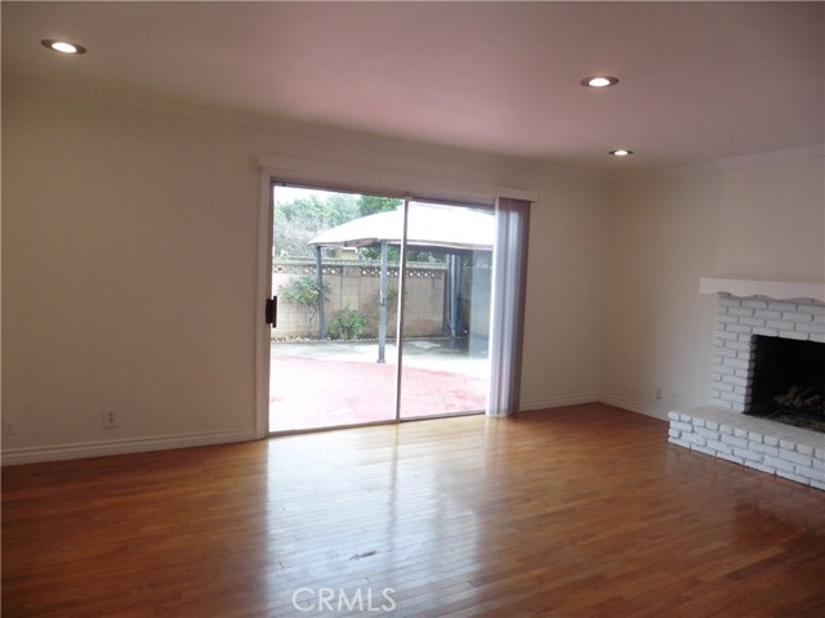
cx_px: 412
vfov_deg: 56.8
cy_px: 309
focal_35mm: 24
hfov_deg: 71.6
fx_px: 572
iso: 160
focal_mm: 4.3
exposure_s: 1/80
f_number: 3.3
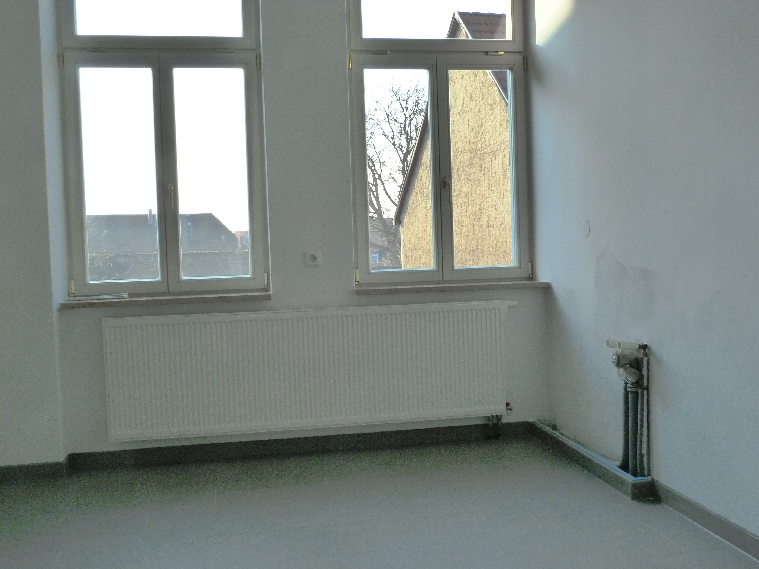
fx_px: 789
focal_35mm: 36
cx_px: 380
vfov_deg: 39.7
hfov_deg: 51.4
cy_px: 284
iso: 400
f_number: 8
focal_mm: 6.5
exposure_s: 1/40
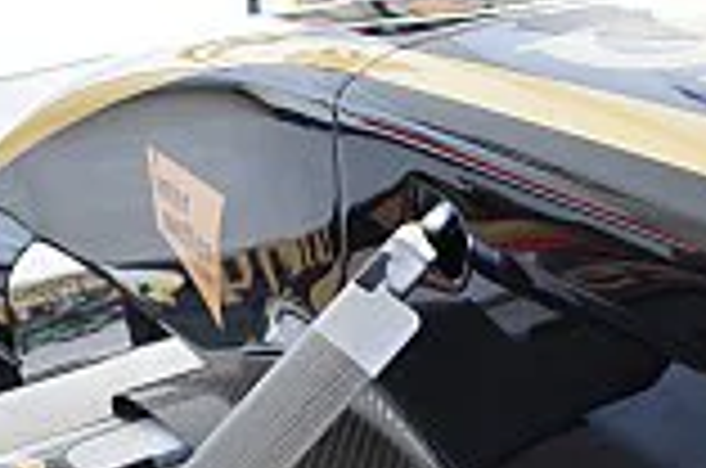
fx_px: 1350
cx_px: 445
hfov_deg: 29.2
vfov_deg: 19.2
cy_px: 439
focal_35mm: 69
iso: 1400
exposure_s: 1/60
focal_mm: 18
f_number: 3.5
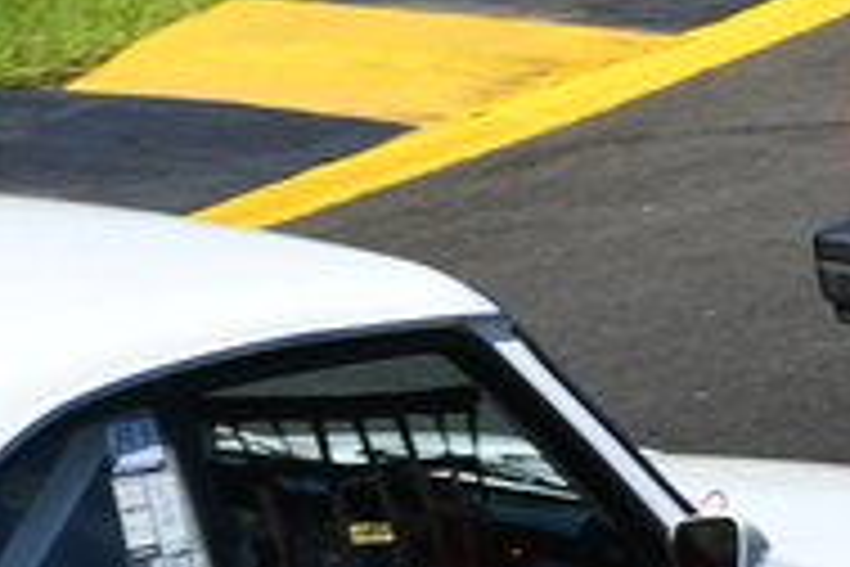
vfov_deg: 0.8
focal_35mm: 1648
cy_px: -394
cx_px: 1794
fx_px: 38908
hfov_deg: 1.3
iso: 500
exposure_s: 1/640
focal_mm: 260
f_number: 13
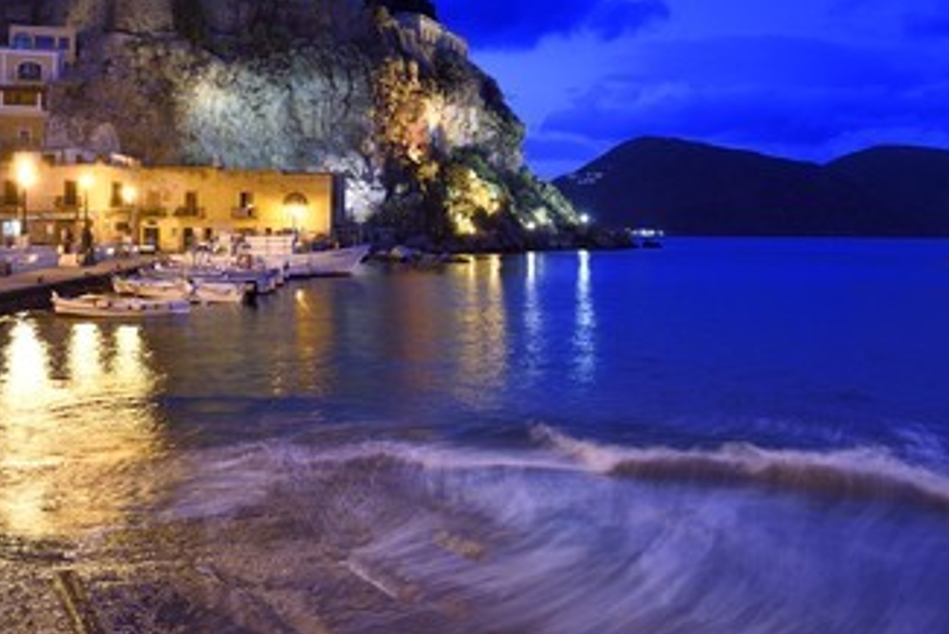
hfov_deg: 59.3
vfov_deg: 42.0
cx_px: 345
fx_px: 818
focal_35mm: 31
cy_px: 237
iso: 800
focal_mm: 24
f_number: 6.3
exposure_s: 1
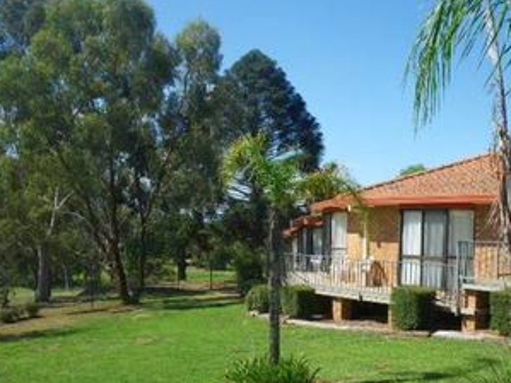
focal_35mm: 45
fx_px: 664
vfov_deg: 32.0
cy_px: 243
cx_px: 361
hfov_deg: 41.3
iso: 50
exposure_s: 1/250
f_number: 4.2
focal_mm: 5
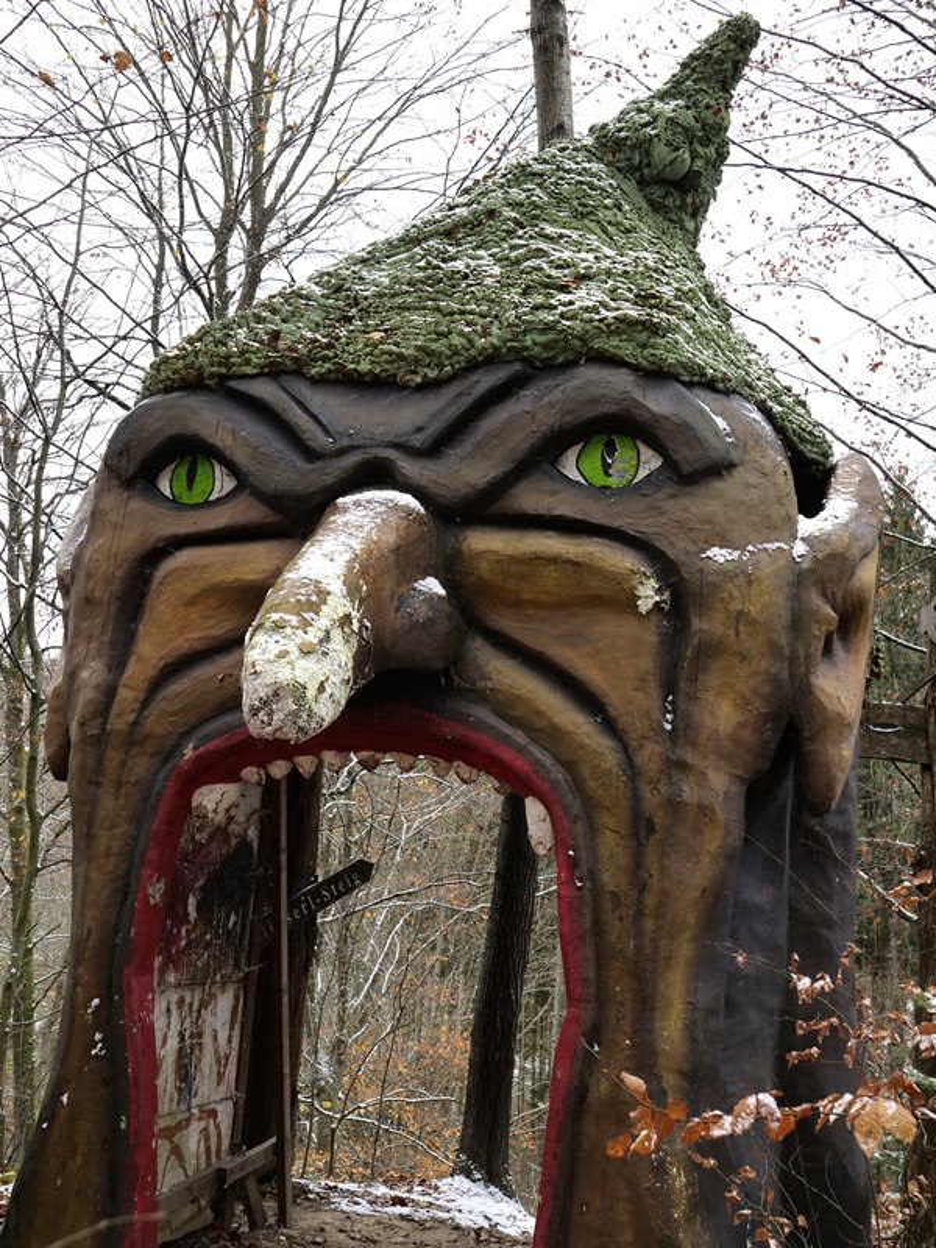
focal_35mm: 32
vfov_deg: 56.8
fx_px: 1154
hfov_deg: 44.2
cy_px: 624
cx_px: 468
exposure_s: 1/200
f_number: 4.5
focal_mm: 16
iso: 200
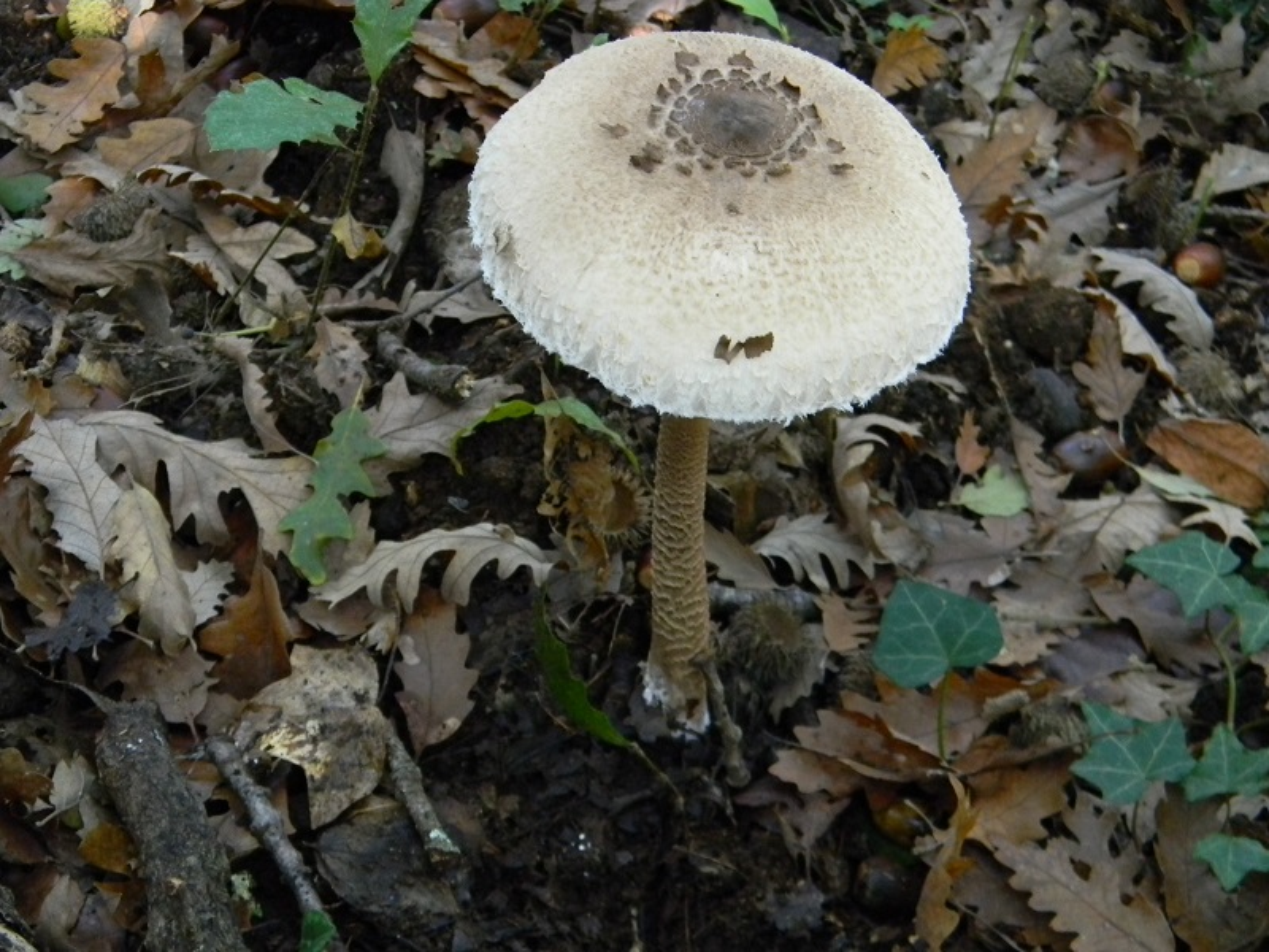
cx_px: 634
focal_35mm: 56
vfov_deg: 26.1
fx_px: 2053
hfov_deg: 34.3
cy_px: 476
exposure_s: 1/18.5
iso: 400
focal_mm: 10.1
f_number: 4.1
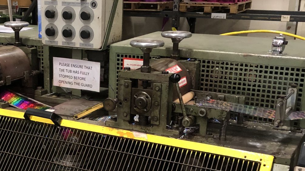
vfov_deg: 19.1
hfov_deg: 33.1
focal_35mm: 62
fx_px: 501
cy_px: 150
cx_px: 73
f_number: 1.8
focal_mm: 4
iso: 100
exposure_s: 1/17
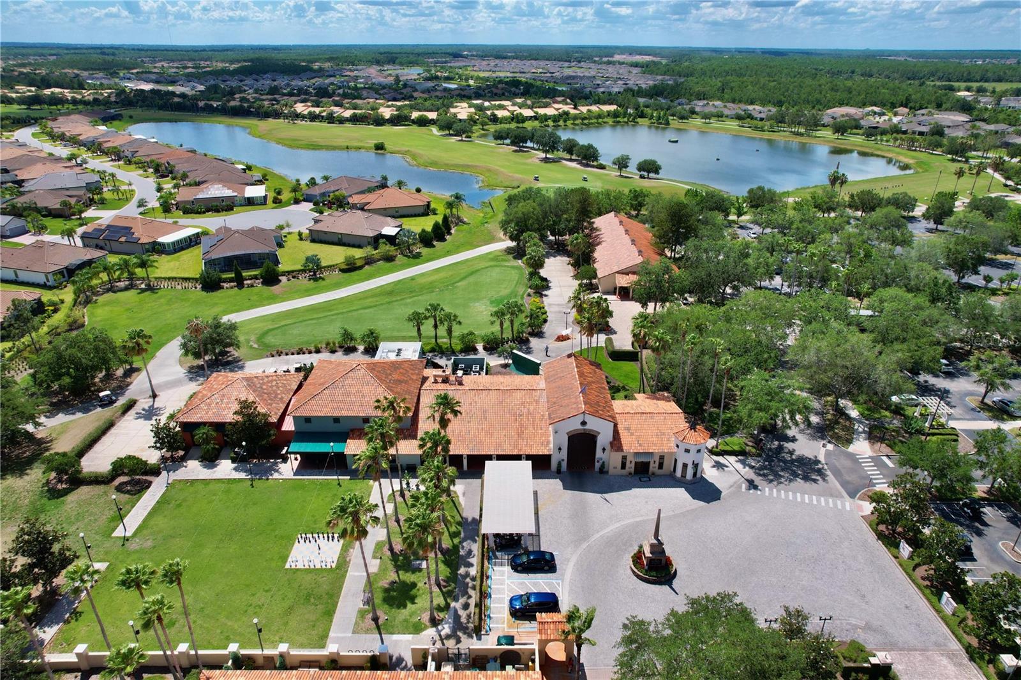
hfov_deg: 78.6
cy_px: 340
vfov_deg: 57.2
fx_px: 624
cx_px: 510
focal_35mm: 22
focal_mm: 8.38
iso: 200
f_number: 2.8
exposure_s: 1/3200
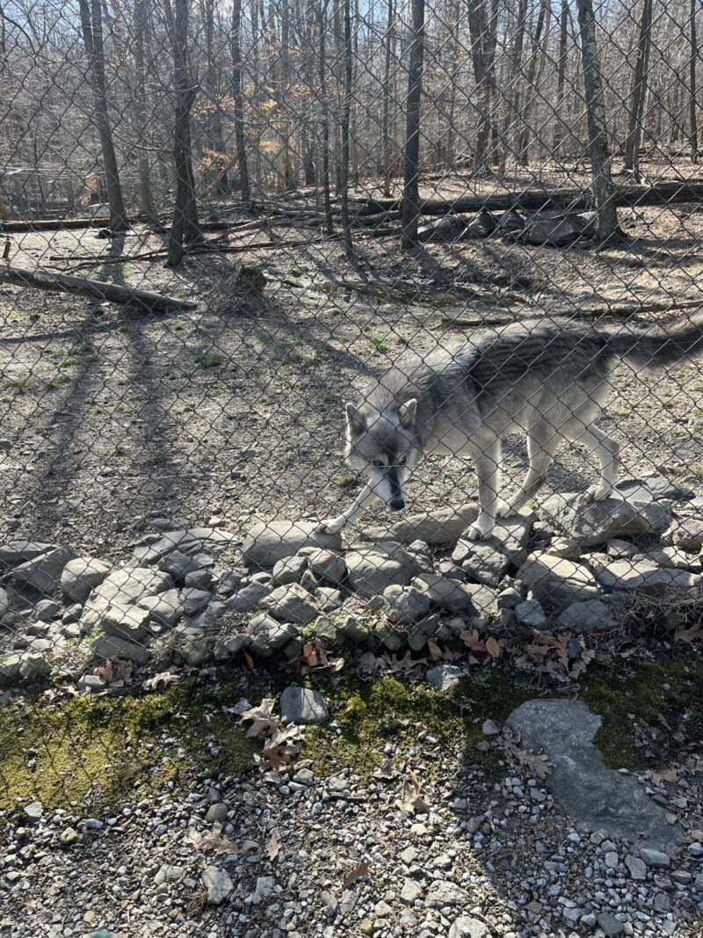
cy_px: 469
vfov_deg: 67.3
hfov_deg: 53.1
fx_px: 704
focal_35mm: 26
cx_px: 352
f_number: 1.6
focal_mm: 5.1
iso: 50
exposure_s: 1/504
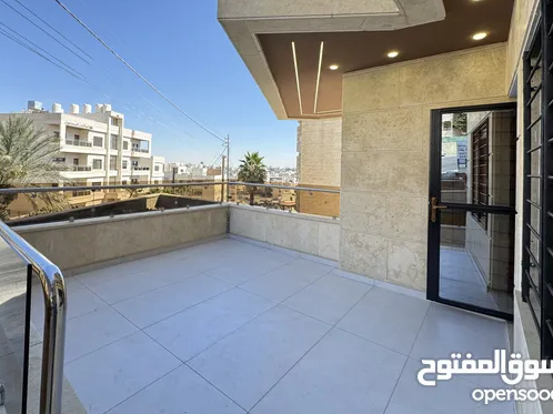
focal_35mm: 18
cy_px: 164
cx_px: 251
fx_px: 287
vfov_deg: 70.8
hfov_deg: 87.5
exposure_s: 1/314
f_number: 2.2
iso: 40
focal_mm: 2.22
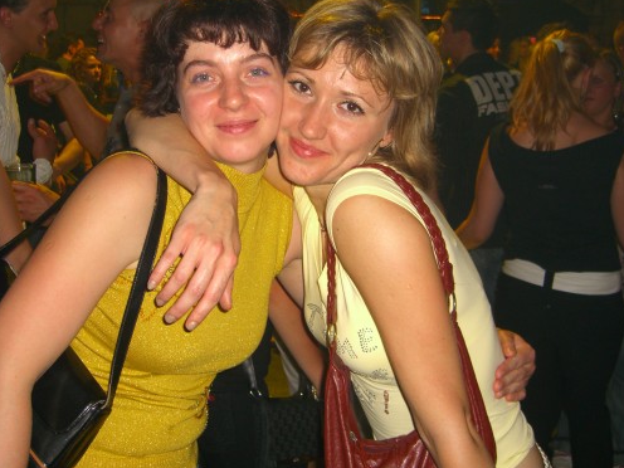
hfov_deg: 41.2
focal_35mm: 46
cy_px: 190
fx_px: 829
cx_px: 292
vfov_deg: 31.4
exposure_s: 1/60
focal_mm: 7.9
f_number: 2.8
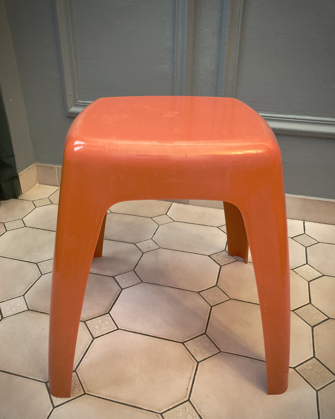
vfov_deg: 58.7
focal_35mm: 30
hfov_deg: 48.5
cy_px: 229
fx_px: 372
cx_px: 164
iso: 320
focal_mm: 3.99
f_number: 1.8
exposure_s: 1/50
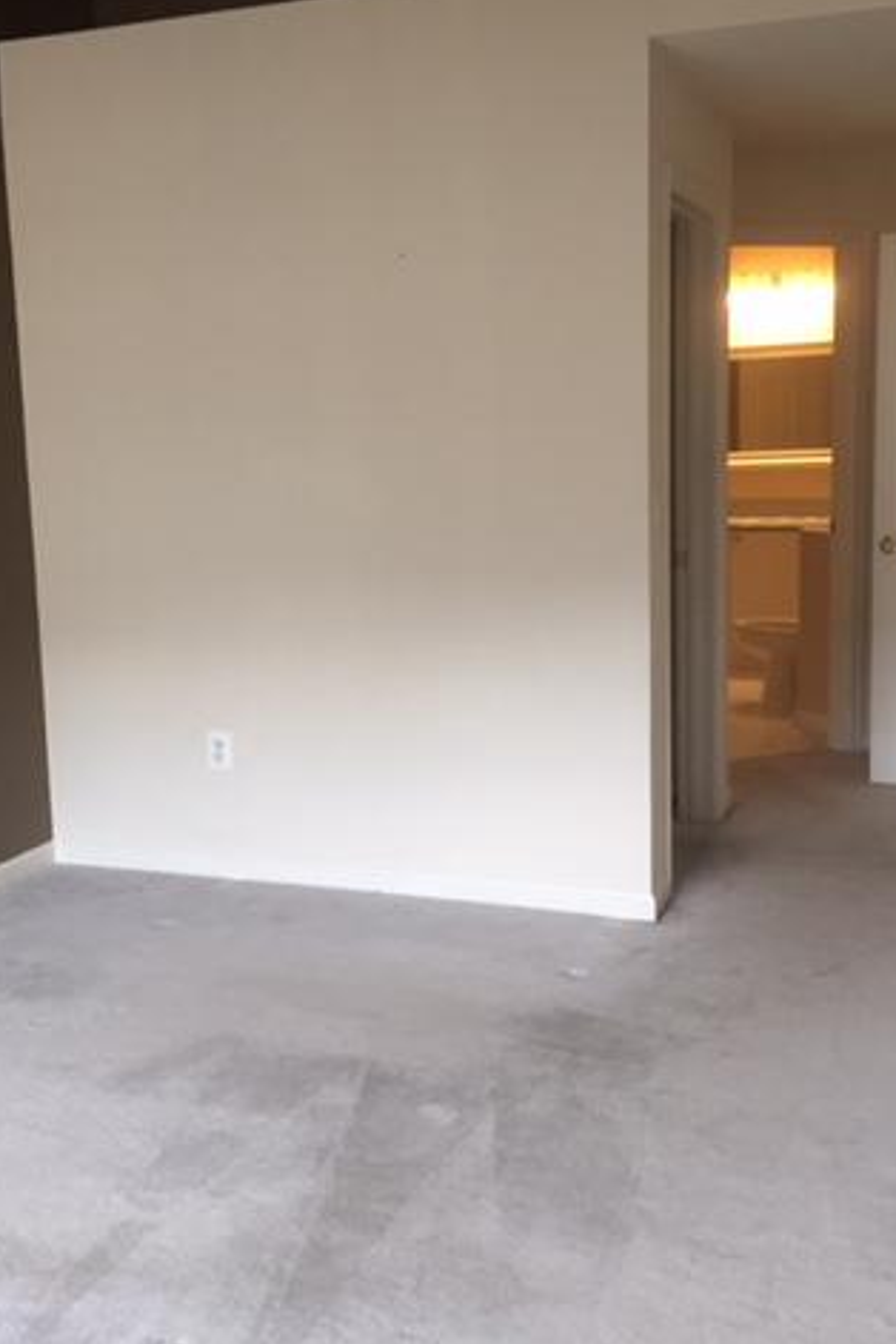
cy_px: 665
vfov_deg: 47.4
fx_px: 1531
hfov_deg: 32.5
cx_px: 348
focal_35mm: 41
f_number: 2.2
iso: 80
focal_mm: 4.15
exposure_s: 1/30
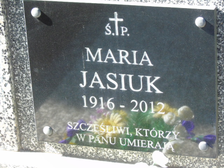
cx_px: 112
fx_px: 919
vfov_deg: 10.4
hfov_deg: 13.9
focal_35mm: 142
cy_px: 84
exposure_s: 1/125
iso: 320
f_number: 4.7
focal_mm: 25
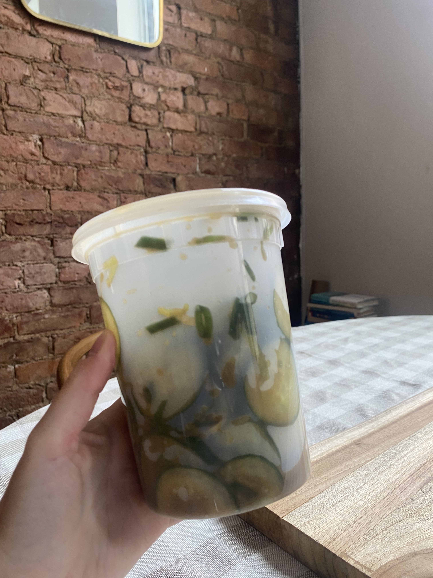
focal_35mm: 26
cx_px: 216
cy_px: 289
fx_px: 434
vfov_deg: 67.3
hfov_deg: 53.1
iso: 100
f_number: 1.8
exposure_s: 1/50
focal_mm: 4.25
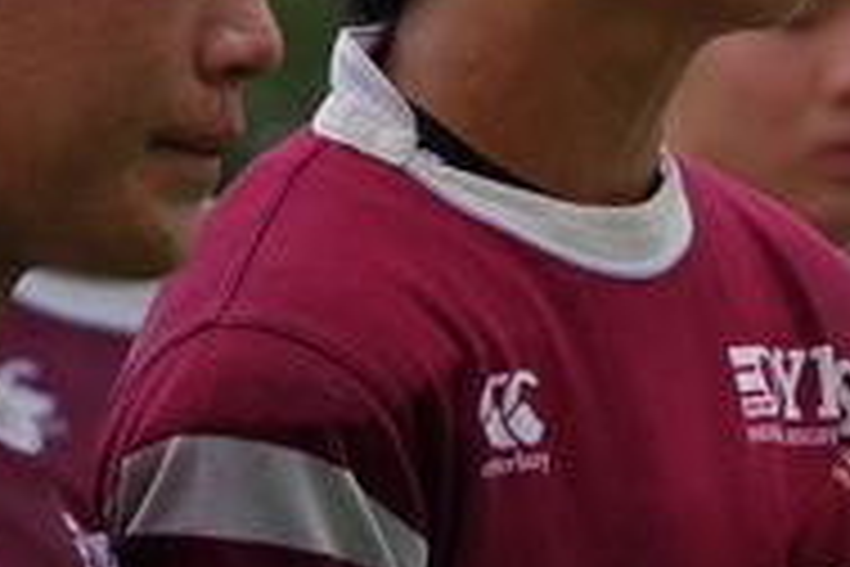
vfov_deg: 1.8
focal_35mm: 752
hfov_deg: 2.7
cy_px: 610
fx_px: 17754
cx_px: 908
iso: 400
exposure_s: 1/640
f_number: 7.1
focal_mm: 190
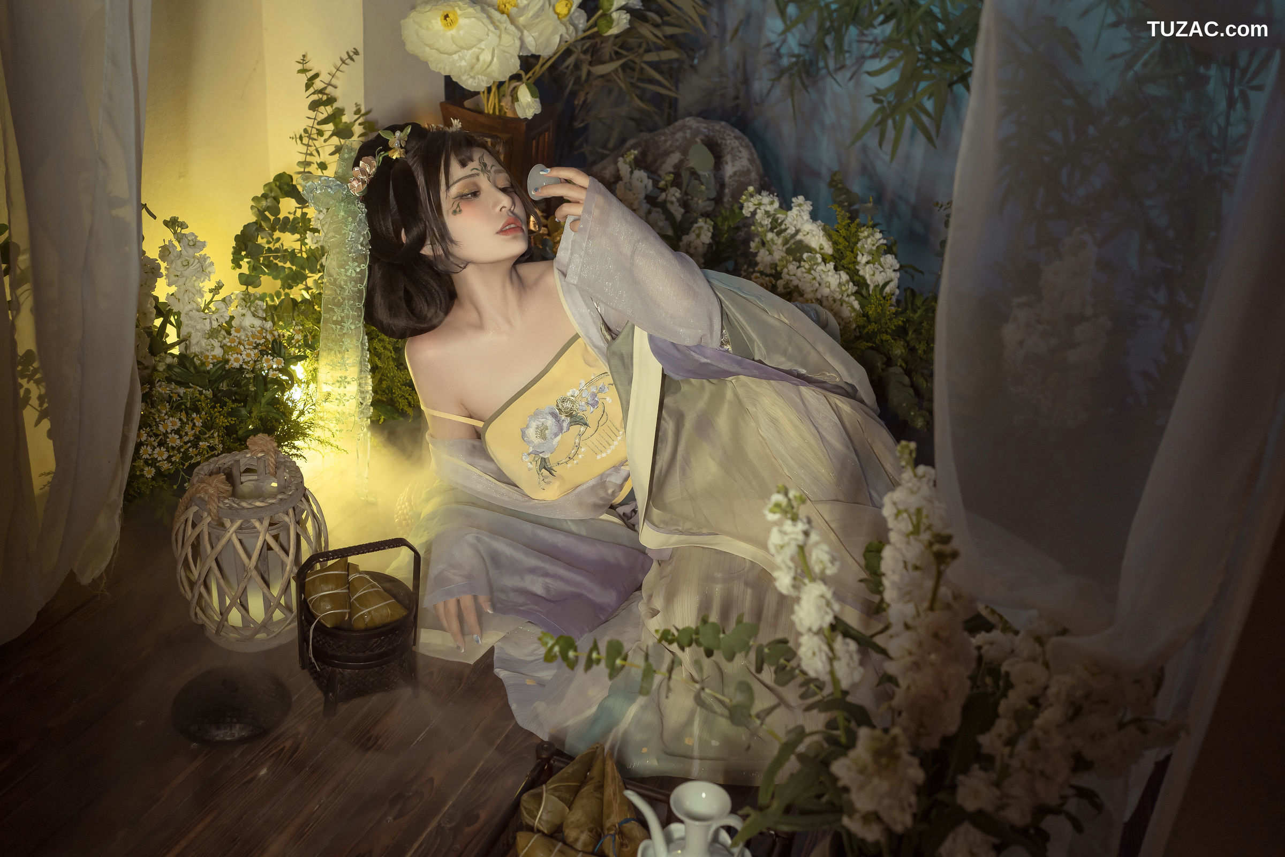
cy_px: 428
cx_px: 642
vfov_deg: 37.9
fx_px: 1249
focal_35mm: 35
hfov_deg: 54.4
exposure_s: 1/60
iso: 640
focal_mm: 35
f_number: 3.5
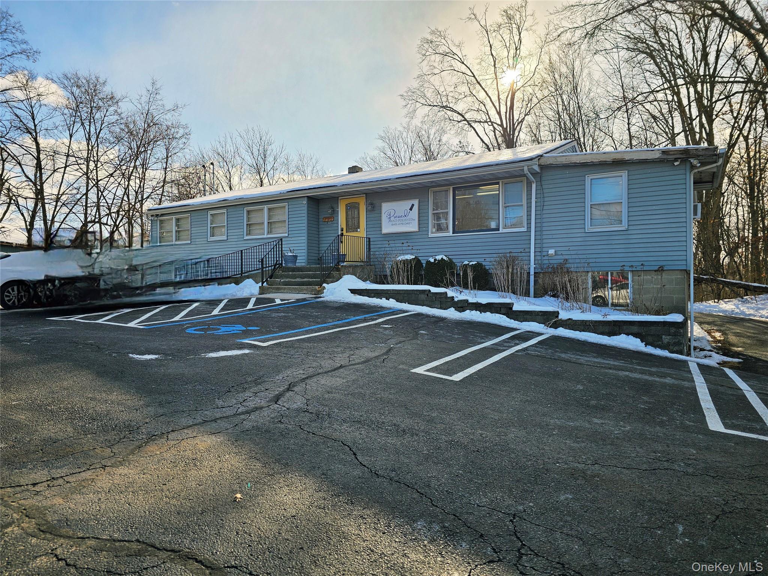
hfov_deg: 73.9
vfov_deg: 58.9
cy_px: 288
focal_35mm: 23
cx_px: 384
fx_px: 510
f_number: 1.7
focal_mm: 6.3
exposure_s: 1/833
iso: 10
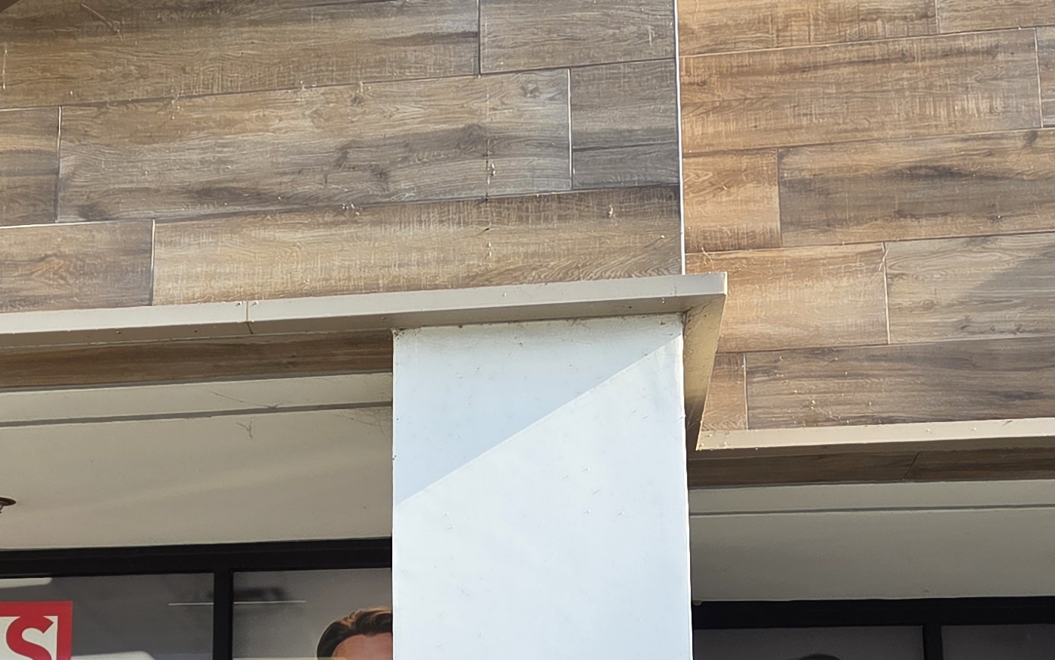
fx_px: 2013
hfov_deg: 28.5
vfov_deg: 18.4
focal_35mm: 70
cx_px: 164
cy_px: 565
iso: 80
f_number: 1.8
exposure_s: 1/2038
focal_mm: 5.4
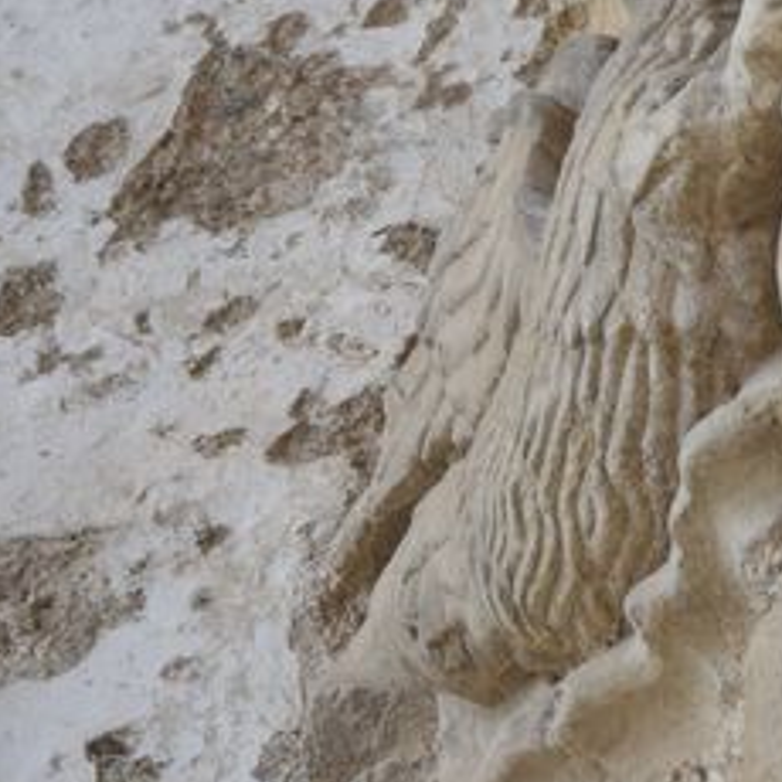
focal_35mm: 524
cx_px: 1387
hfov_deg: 3.3
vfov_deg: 3.3
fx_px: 13393
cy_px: -173
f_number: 4.5
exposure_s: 1/320
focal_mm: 90
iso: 400
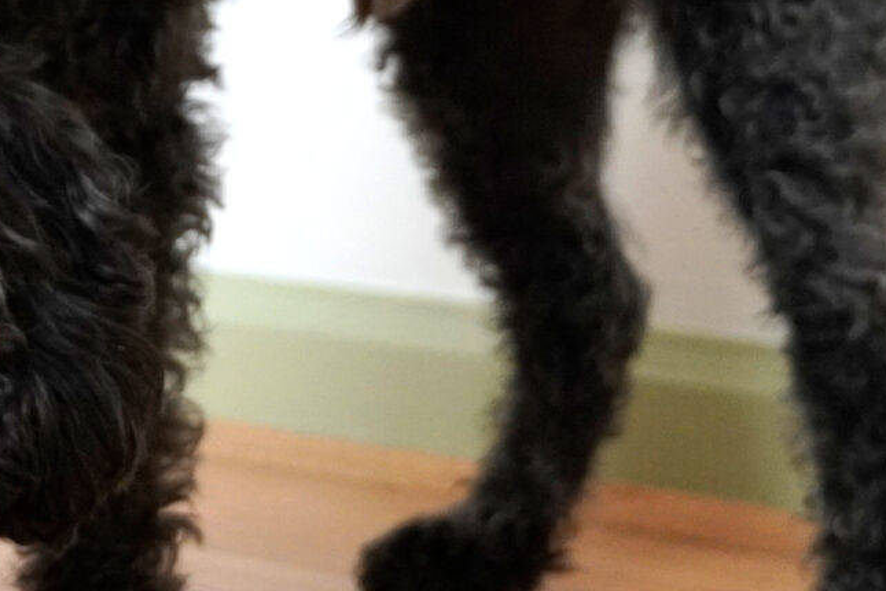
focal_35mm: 131
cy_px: 126
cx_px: -306
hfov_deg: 14.9
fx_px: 3224
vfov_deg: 10.4
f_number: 4
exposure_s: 1/400
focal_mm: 22
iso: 1250
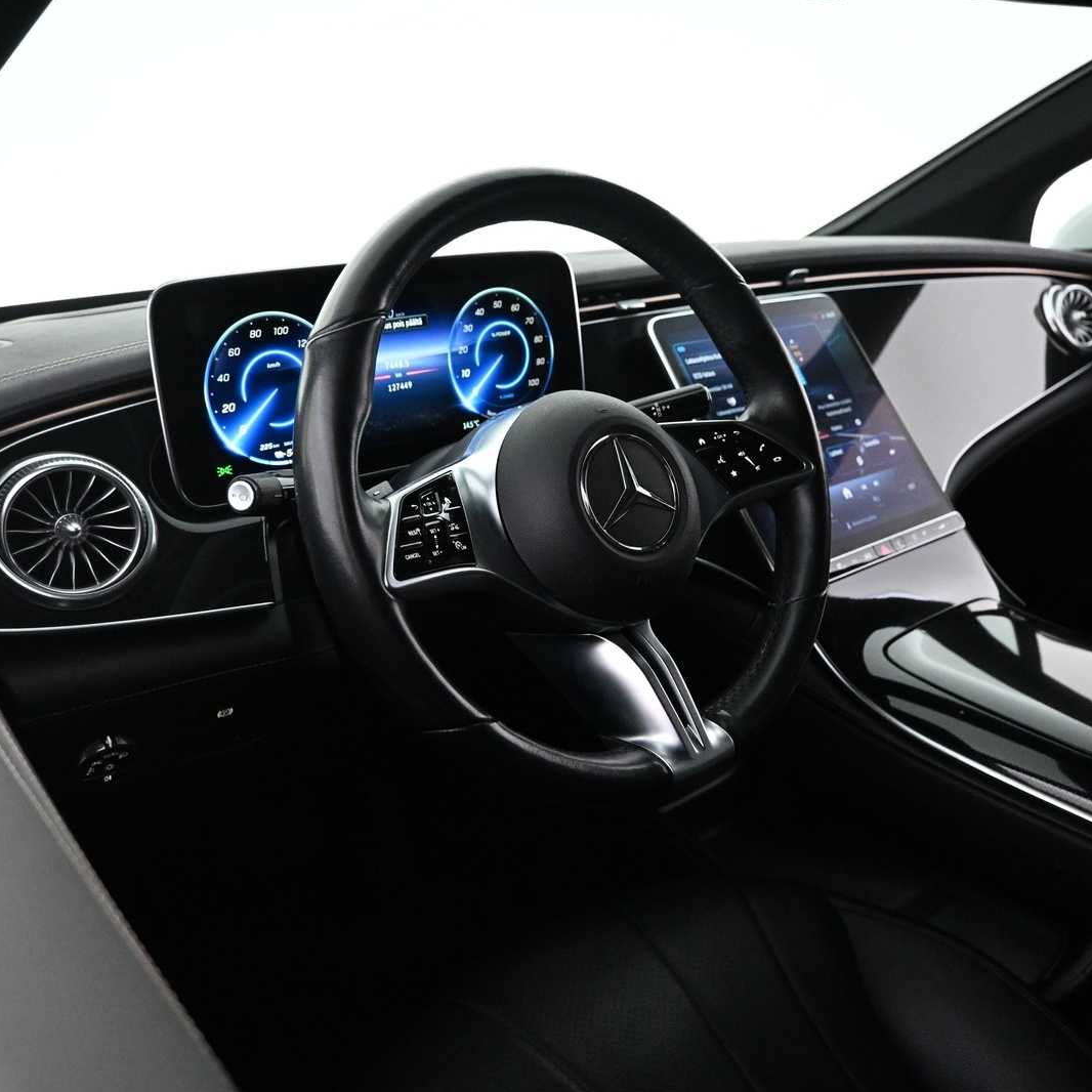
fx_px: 1106
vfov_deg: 52.5
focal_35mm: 31
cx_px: 580
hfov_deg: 52.5
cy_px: 550
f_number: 3.5
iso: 4000
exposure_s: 1/100
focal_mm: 16
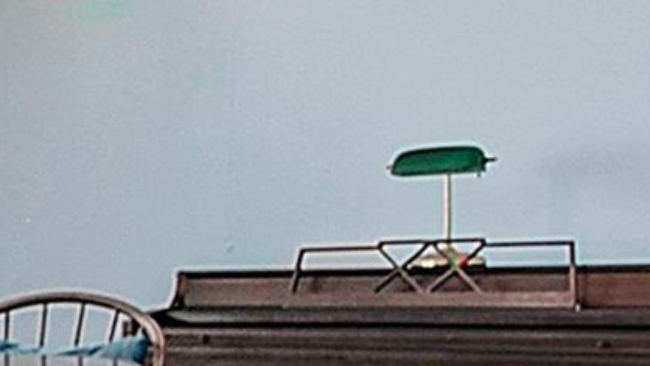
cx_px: -774
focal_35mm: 77
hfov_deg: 16.8
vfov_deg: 15.6
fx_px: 1327
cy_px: 300
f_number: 14
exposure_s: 1/20
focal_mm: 10
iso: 200
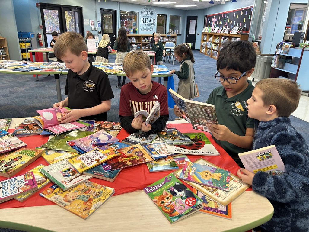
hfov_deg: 67.3
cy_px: 116
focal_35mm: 26
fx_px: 232
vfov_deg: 53.1
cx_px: 154
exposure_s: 1/60
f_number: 1.5
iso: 125
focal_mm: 5.7
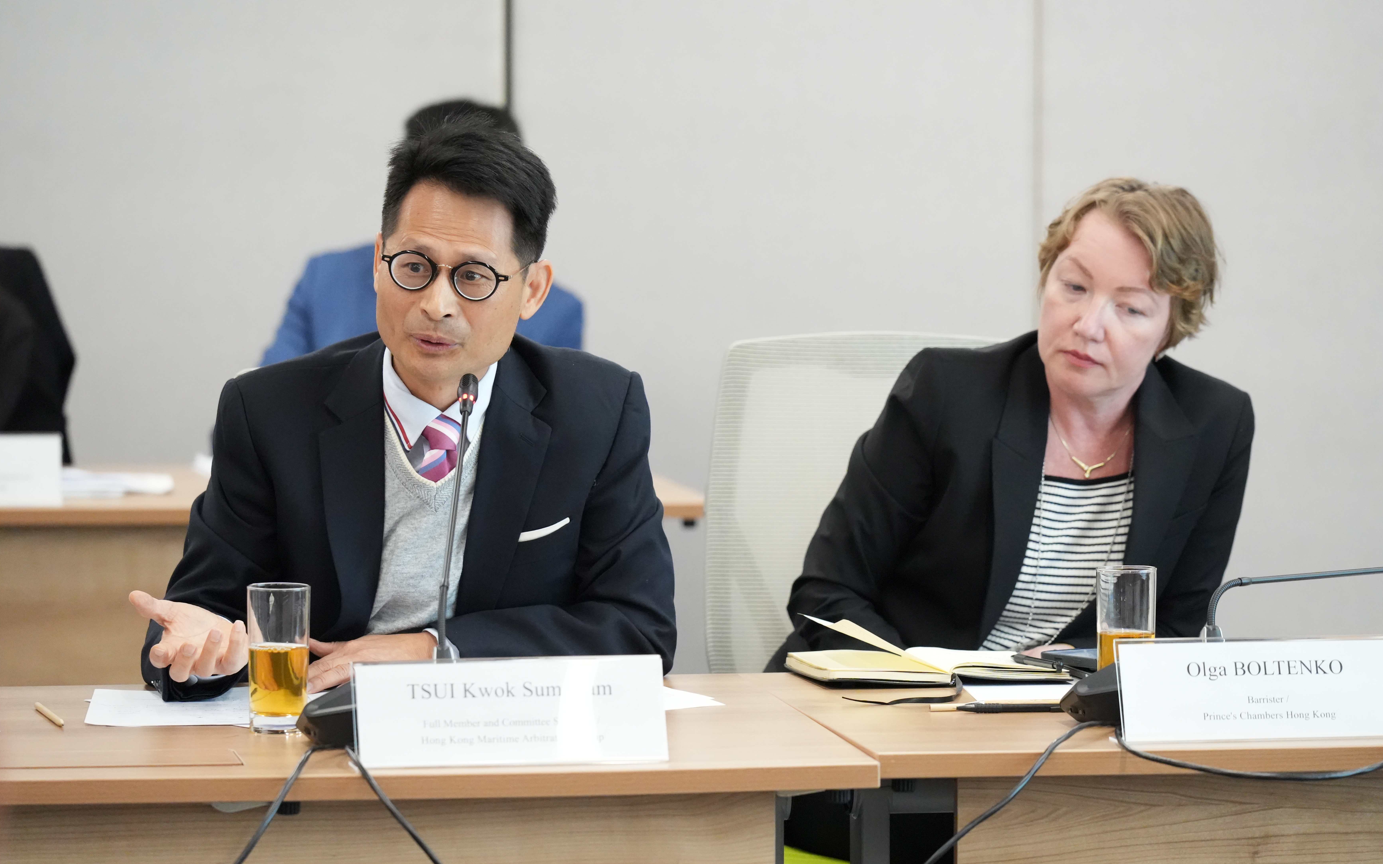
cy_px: 459
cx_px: 693
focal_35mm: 165
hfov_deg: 12.7
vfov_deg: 8.0
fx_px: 6219
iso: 10000
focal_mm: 161
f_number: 4.5
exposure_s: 1/250
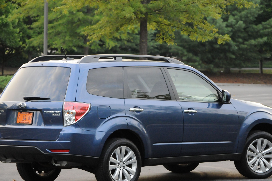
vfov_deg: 7.3
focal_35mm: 188
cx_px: 146
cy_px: 102
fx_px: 1419
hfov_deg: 10.9
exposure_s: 1/400
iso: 2000
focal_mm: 98
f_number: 5.6
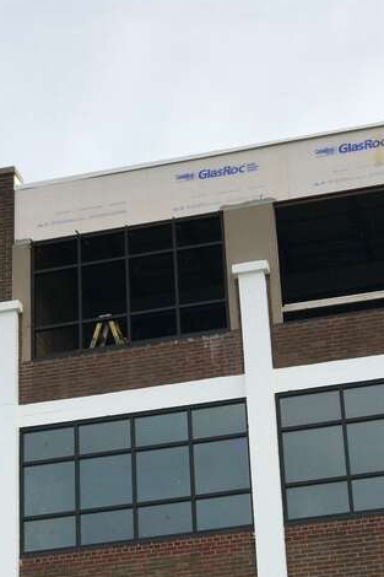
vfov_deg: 20.2
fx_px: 1617
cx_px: 146
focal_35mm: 101
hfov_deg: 13.5
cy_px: 357
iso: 20
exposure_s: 1/870
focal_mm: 6.6
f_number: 2.8
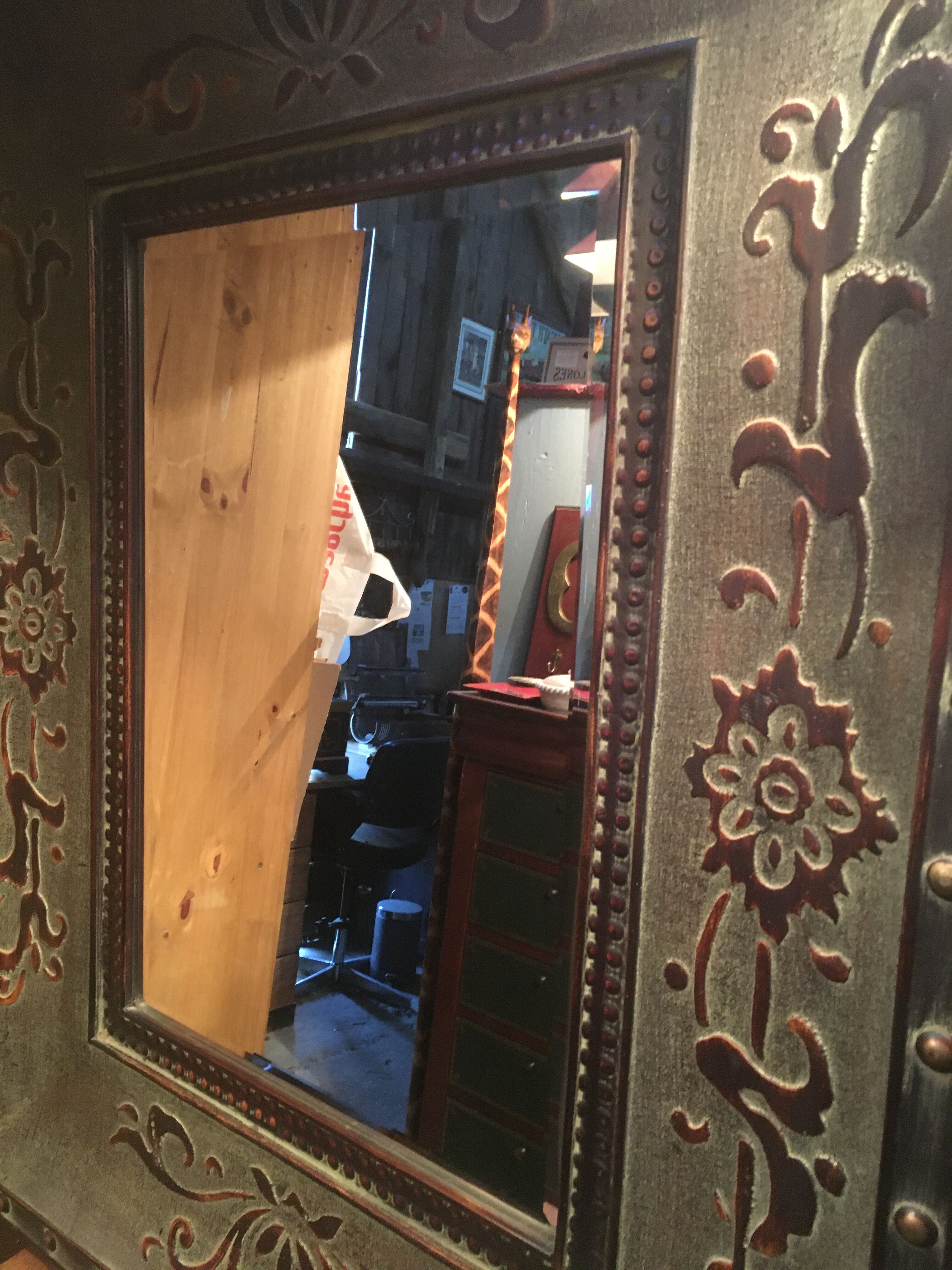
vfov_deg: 61.7
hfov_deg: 48.2
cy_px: 635
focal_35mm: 29
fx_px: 1063
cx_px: 476
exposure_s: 1/17
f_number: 2.2
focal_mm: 4.15
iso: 400
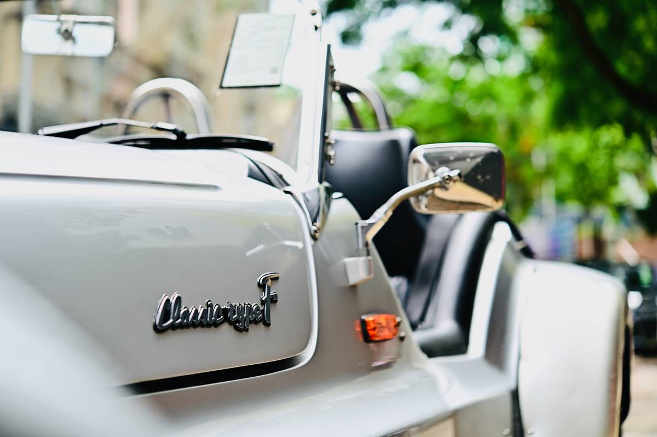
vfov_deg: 22.6
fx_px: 1094
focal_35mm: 60
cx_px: 328
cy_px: 218
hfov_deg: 33.4
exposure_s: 1/200
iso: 100
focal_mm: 60
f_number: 3.5
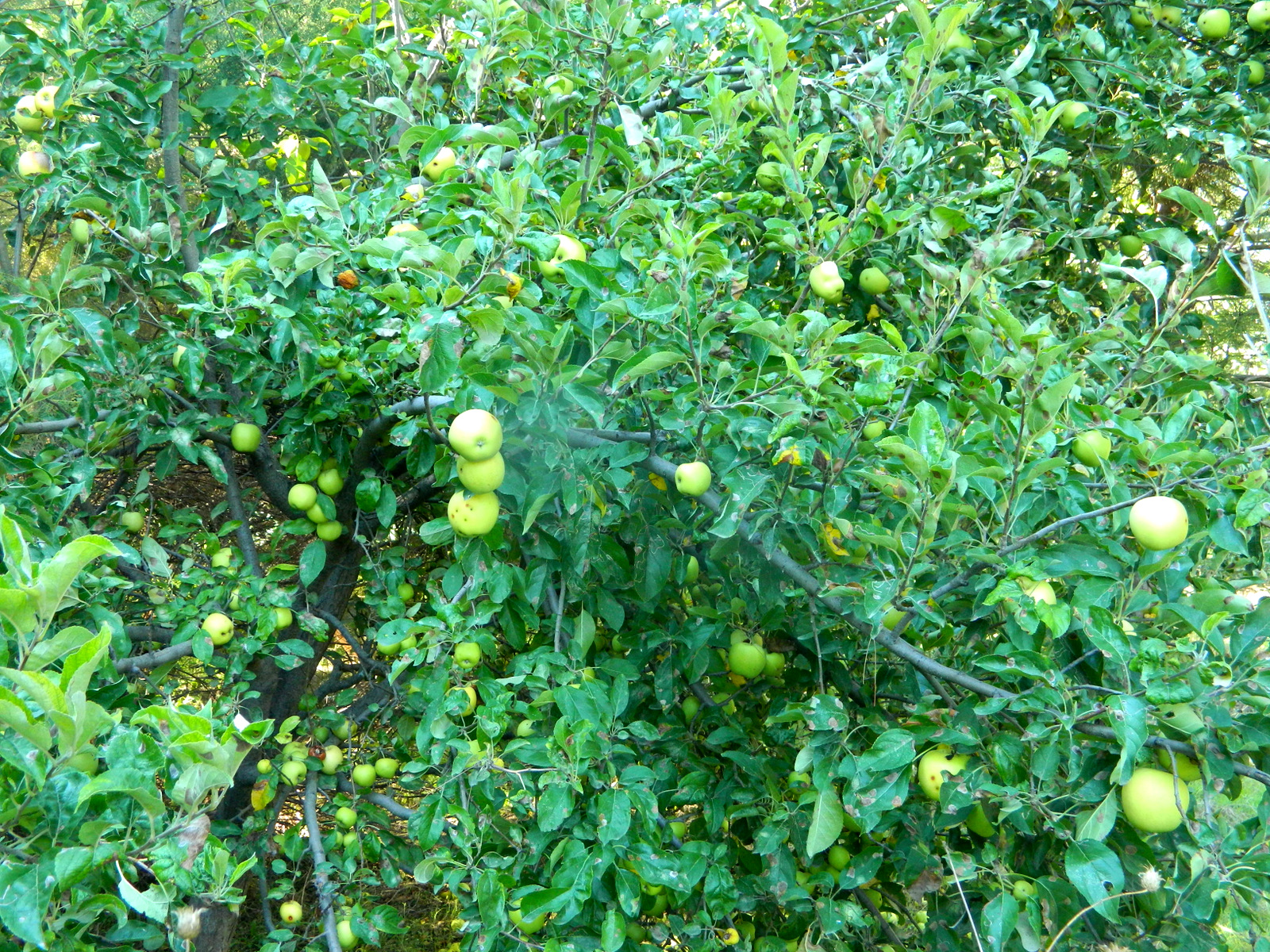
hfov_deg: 45.8
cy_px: 476
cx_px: 635
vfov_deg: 35.1
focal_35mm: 41
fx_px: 1504
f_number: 3.5
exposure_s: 1/40
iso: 220
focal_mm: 7.3
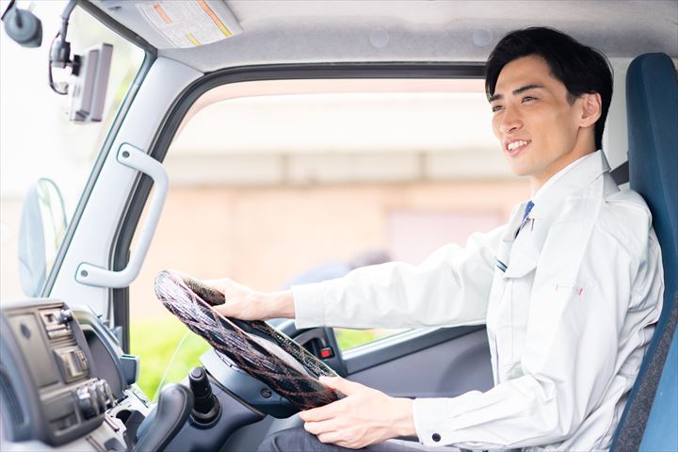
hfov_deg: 23.9
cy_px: 226
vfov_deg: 16.1
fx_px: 1601
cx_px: 339
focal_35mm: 85
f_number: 2.8
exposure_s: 1/320
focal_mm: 85
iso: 320
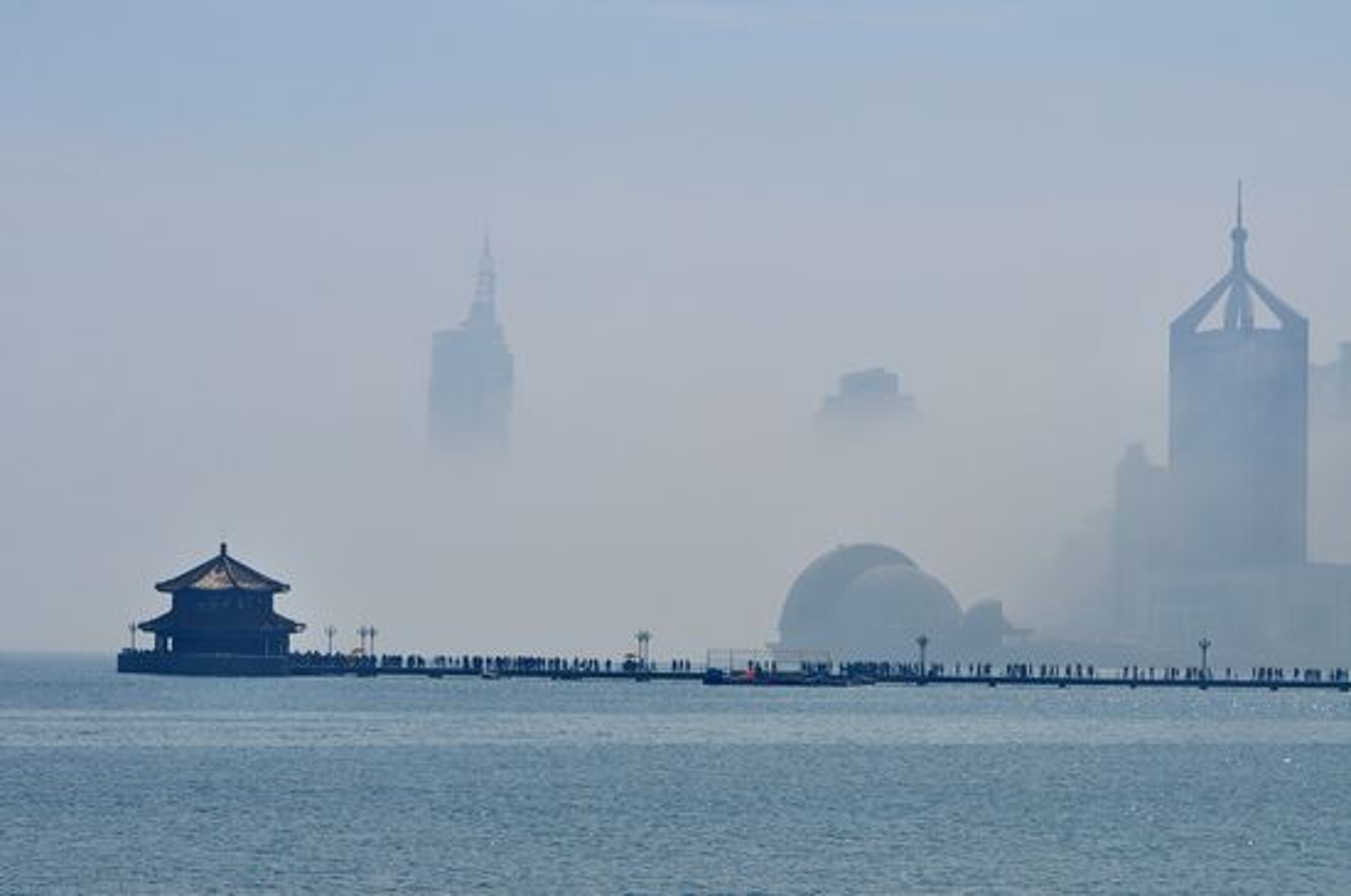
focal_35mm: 120
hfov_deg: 17.1
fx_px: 4497
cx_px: 676
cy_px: 448
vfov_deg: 11.4
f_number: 9
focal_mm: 80
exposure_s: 1/1250
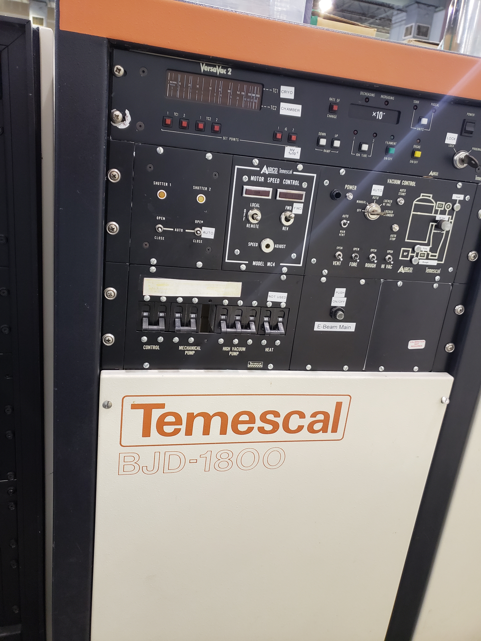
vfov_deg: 67.3
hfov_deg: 53.1
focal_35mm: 26
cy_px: 320
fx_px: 482
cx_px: 240
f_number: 1.5
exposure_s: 1/30
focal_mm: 4.3
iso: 250
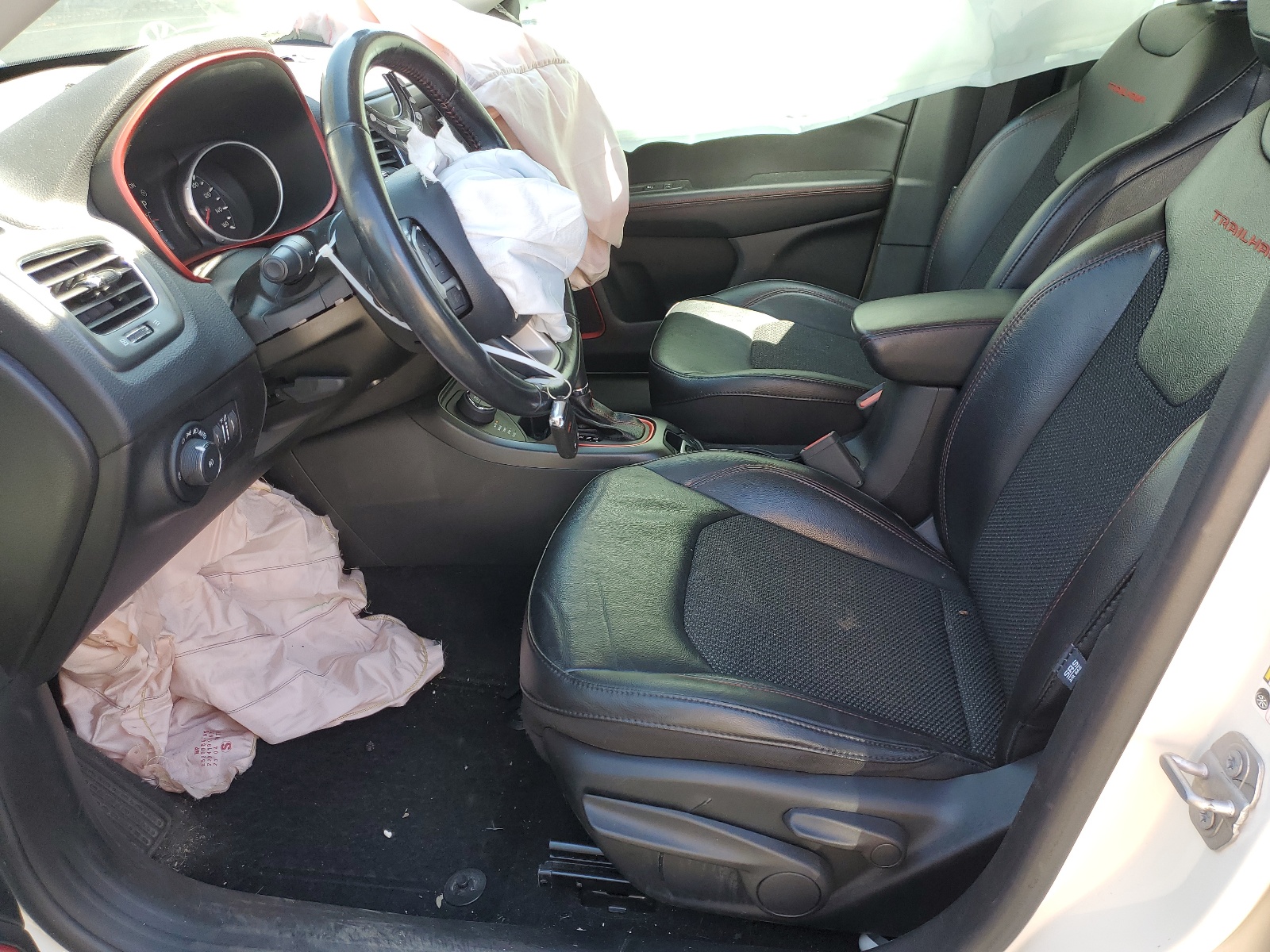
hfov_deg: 67.3
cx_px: 635
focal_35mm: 26
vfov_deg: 53.1
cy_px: 476
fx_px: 954
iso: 50
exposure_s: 1/172
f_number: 1.5
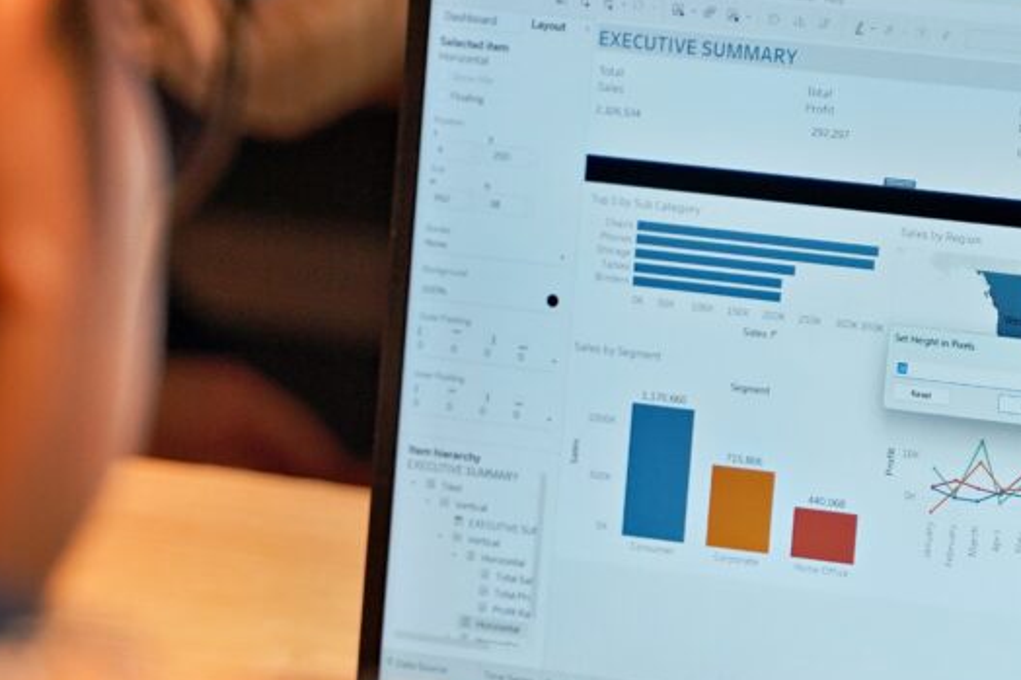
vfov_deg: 6.3
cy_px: 494
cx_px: 824
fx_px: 6209
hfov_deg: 9.4
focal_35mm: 219
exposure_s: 1/100
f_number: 2.8
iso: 800
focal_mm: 75
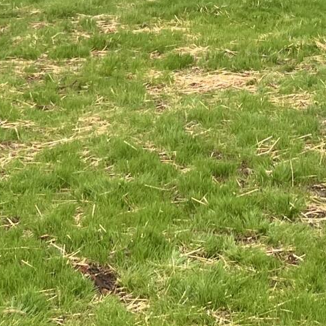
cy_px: -76
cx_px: 260
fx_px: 1534
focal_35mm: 144
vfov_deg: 11.8
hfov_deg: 12.1
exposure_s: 1/558
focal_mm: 5.7
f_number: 1.5
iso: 50
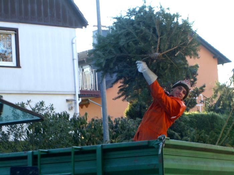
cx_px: 117
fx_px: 771
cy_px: 88
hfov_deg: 17.3
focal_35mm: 114
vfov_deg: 13.0
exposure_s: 1/125
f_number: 5.1
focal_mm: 23.7
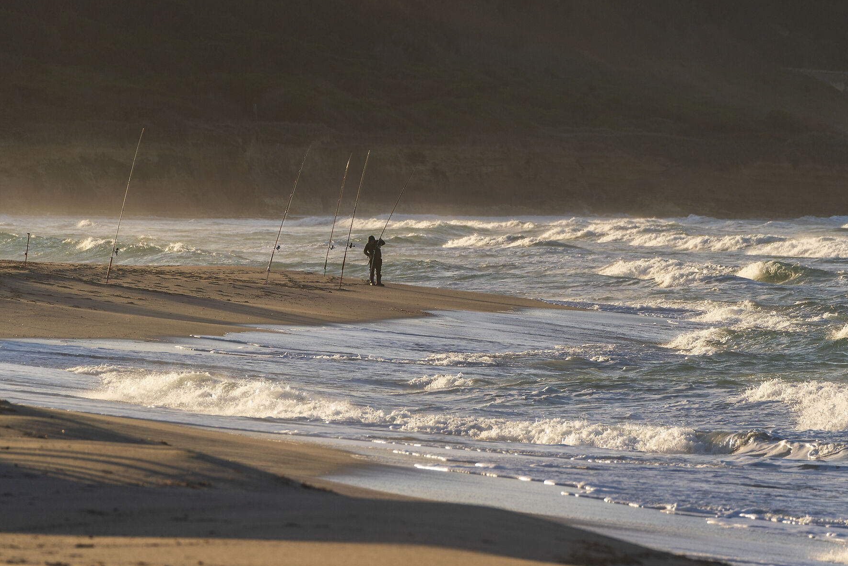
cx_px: 460
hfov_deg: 3.8
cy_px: 295
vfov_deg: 2.5
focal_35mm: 543
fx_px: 12791
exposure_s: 1/640
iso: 100
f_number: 8
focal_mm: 400
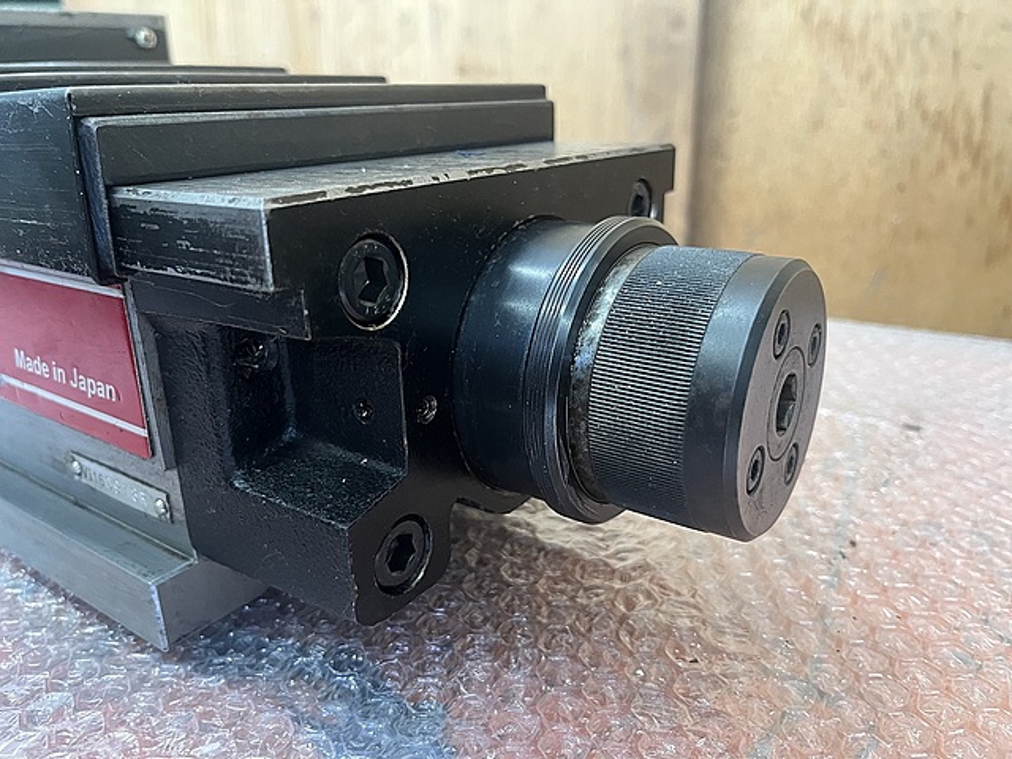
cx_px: 506
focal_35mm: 26
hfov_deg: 67.3
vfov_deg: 53.1
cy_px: 380
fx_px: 760
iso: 400
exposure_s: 1/60
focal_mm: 5.1
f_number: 1.6
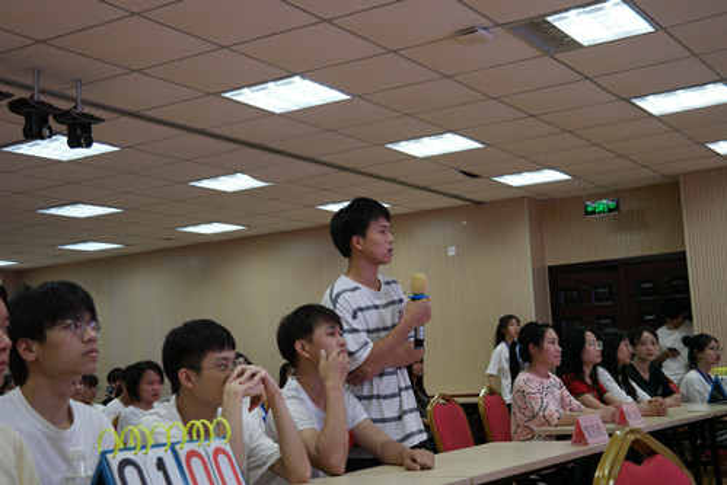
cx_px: 364
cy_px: 242
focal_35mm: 50
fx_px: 1010
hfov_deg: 39.6
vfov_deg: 27.0
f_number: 5
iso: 1600
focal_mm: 33
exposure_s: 1/125
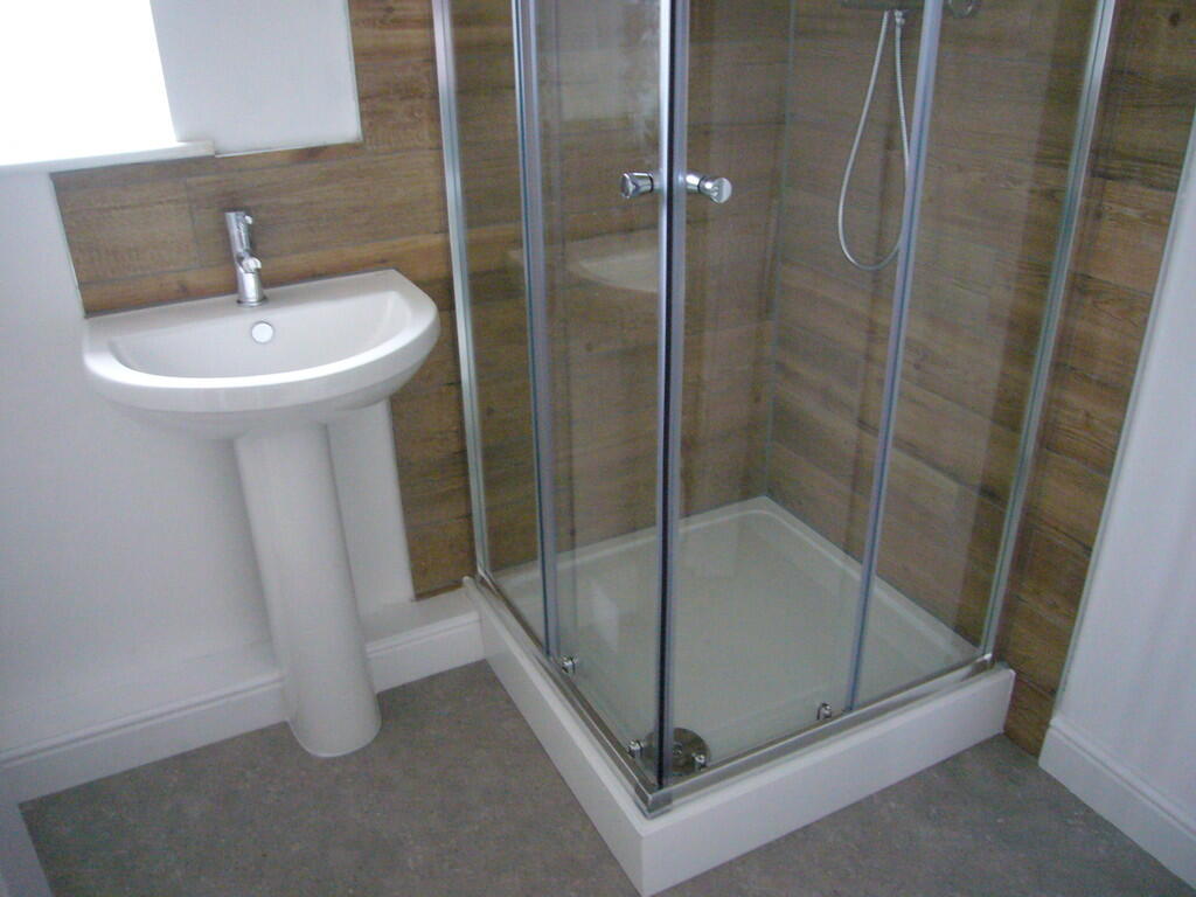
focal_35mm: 28
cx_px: 598
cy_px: 448
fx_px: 967
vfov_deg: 49.7
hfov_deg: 63.4
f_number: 2.8
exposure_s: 1/30
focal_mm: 4.6
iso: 320
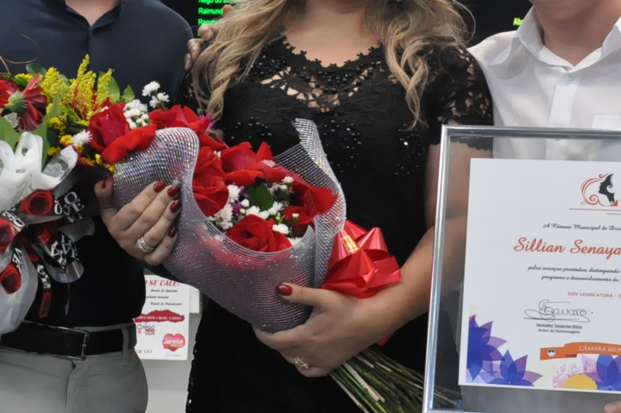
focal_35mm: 83
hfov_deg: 24.5
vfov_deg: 16.4
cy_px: 145
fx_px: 1432
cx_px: 290
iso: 2000
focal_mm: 25
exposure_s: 1/160
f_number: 6.3
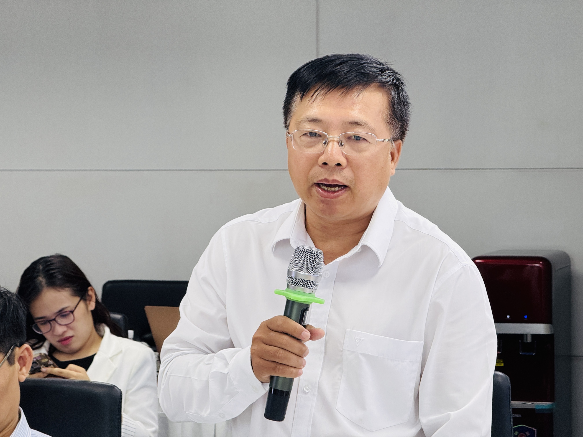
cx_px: 292
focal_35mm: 120
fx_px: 2021
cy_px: 218
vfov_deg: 12.3
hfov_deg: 16.4
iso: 160
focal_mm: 15.66
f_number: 2.8
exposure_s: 1/50
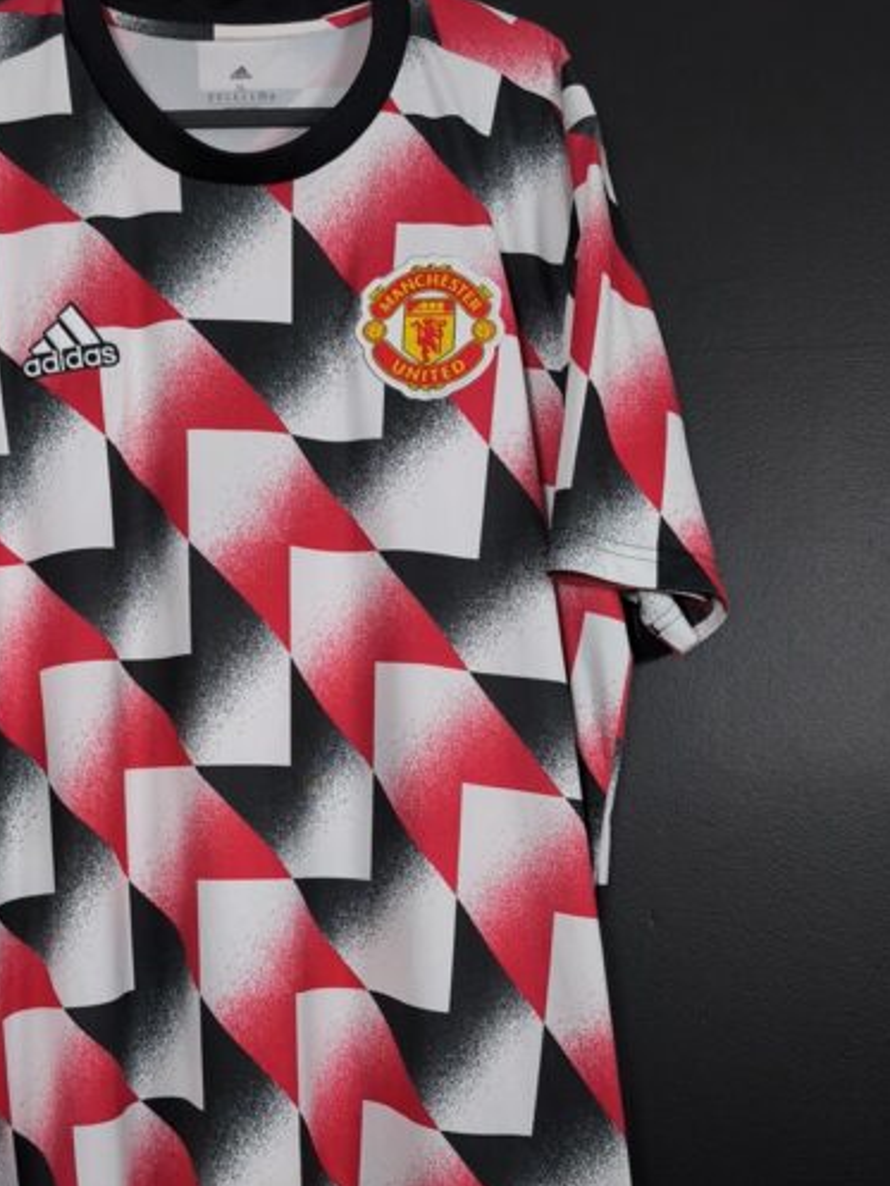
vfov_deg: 49.7
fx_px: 1268
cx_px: 243
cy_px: 737
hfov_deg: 37.9
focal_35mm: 37
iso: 500
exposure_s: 1/125
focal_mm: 6.57
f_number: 1.6
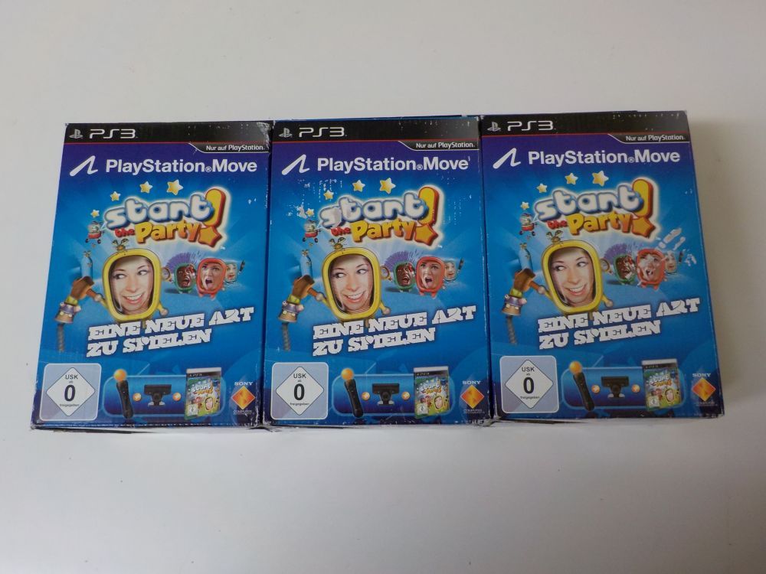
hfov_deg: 60.0
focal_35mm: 30
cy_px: 287
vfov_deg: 46.8
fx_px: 664
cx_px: 383
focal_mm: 4.1
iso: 160
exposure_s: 1/30
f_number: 3.3
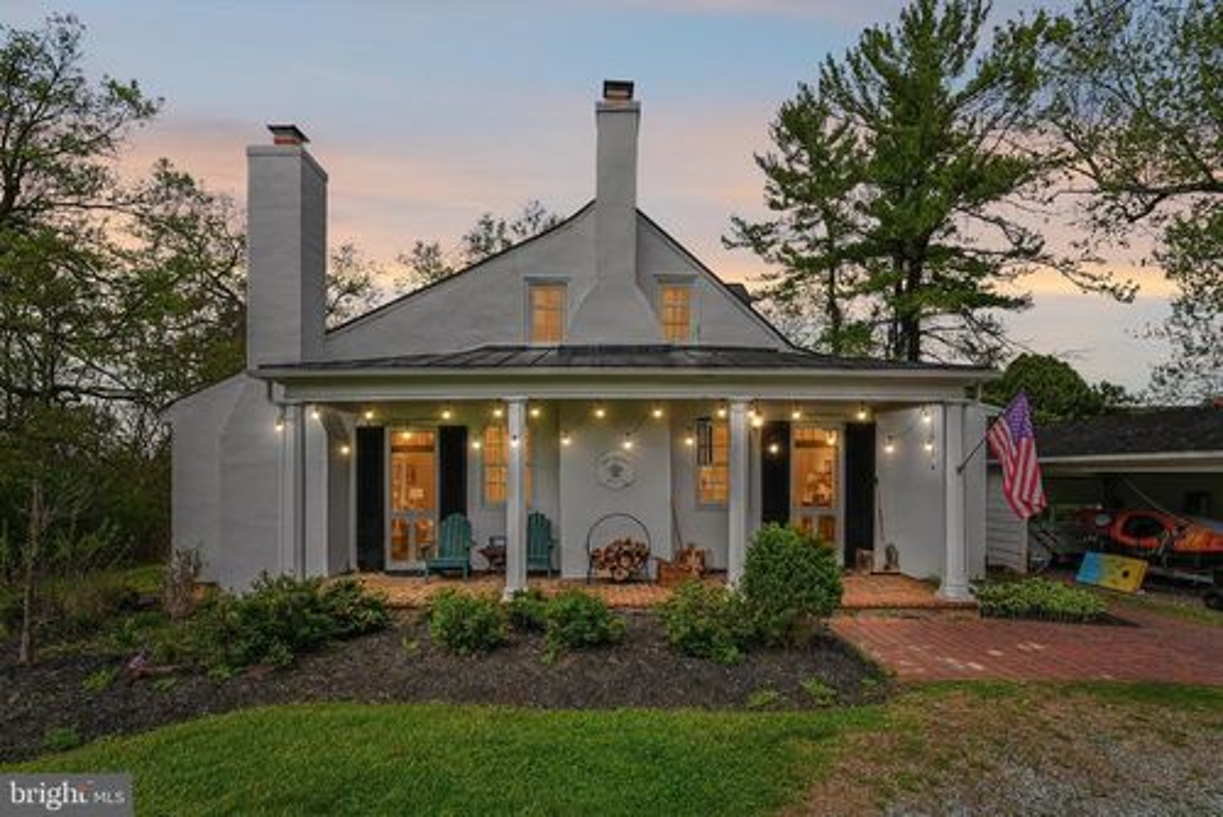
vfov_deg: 73.8
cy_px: 408
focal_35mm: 16
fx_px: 544
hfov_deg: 96.7
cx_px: 612
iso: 80
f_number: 5
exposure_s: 1/125
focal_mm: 16
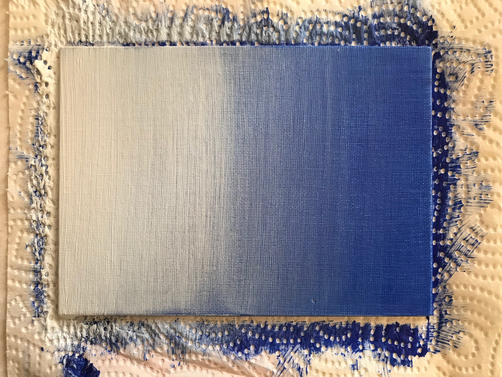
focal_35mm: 28
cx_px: 251
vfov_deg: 49.7
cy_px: 188
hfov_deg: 63.4
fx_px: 406
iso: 40
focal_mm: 3.99
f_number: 1.8
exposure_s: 1/17
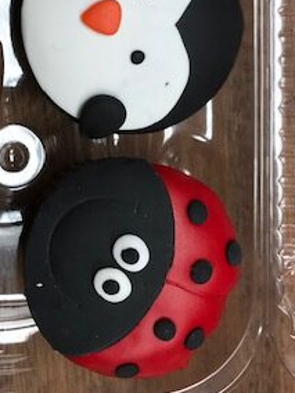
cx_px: -12
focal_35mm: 63
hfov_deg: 22.2
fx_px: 716
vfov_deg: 29.3
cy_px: 28
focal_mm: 3.99
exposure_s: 1/60
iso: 20
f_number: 1.8
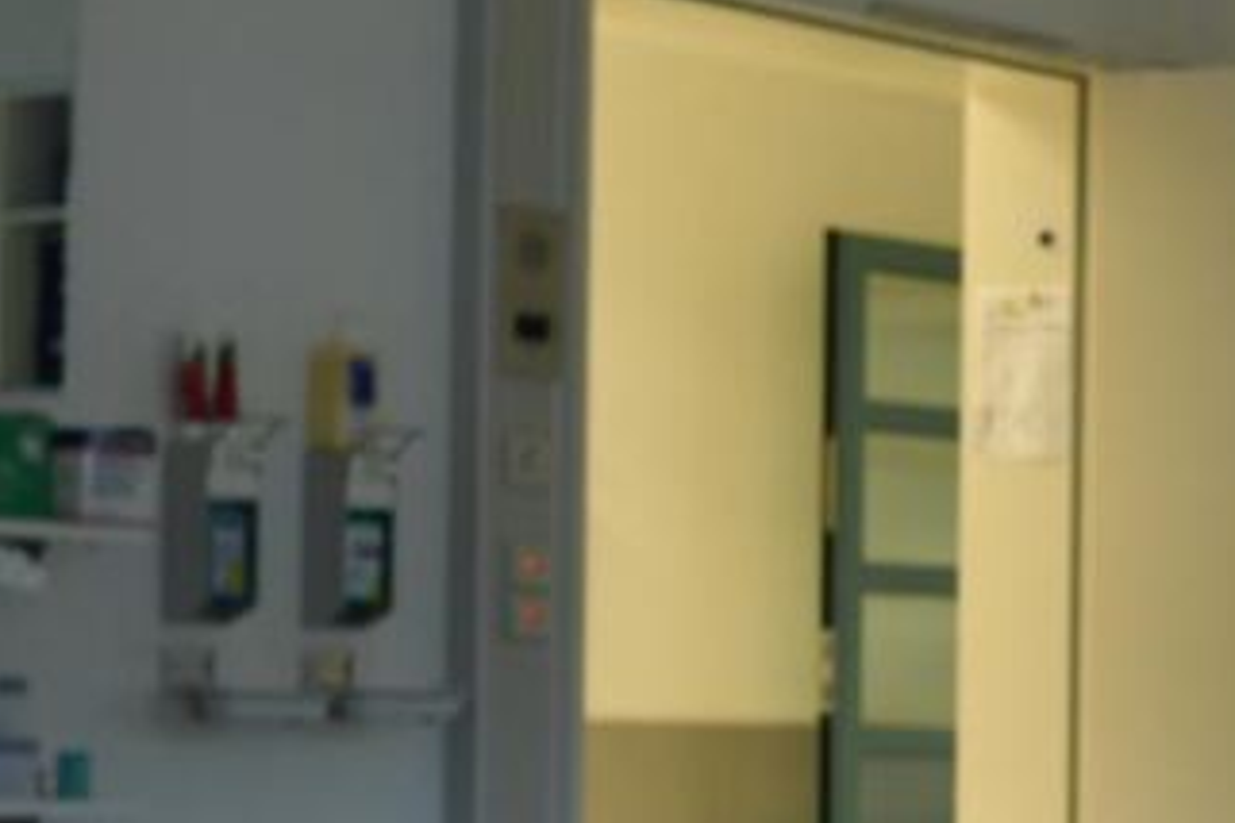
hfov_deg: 15.7
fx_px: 3842
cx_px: 2181
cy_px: 731
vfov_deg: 12.1
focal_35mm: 112
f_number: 4
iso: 250
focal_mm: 20
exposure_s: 1/30
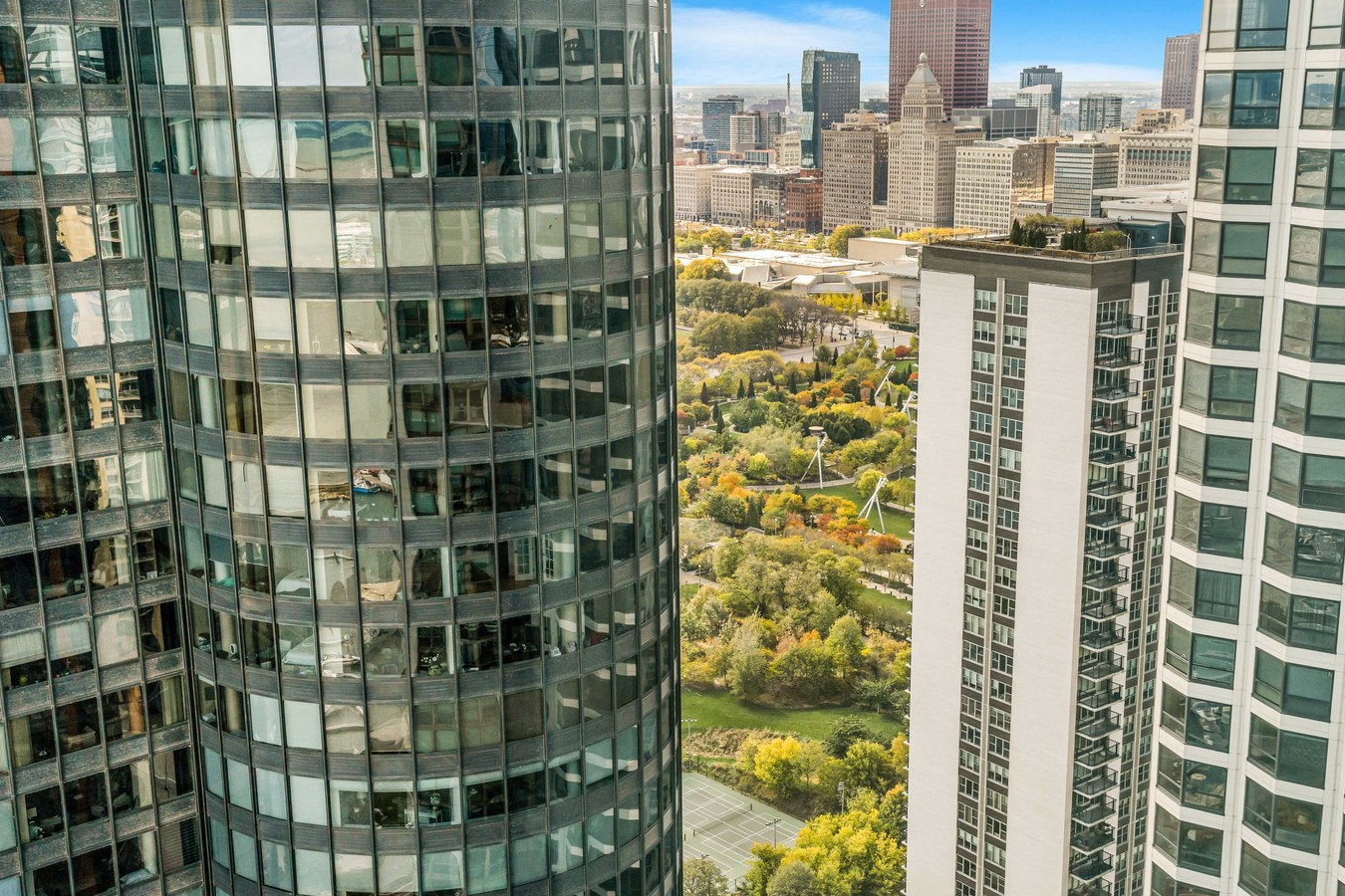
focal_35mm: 42
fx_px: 1569
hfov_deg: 46.4
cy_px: 496
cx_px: 725
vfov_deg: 31.9
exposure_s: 1/250
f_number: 9
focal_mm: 35
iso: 320
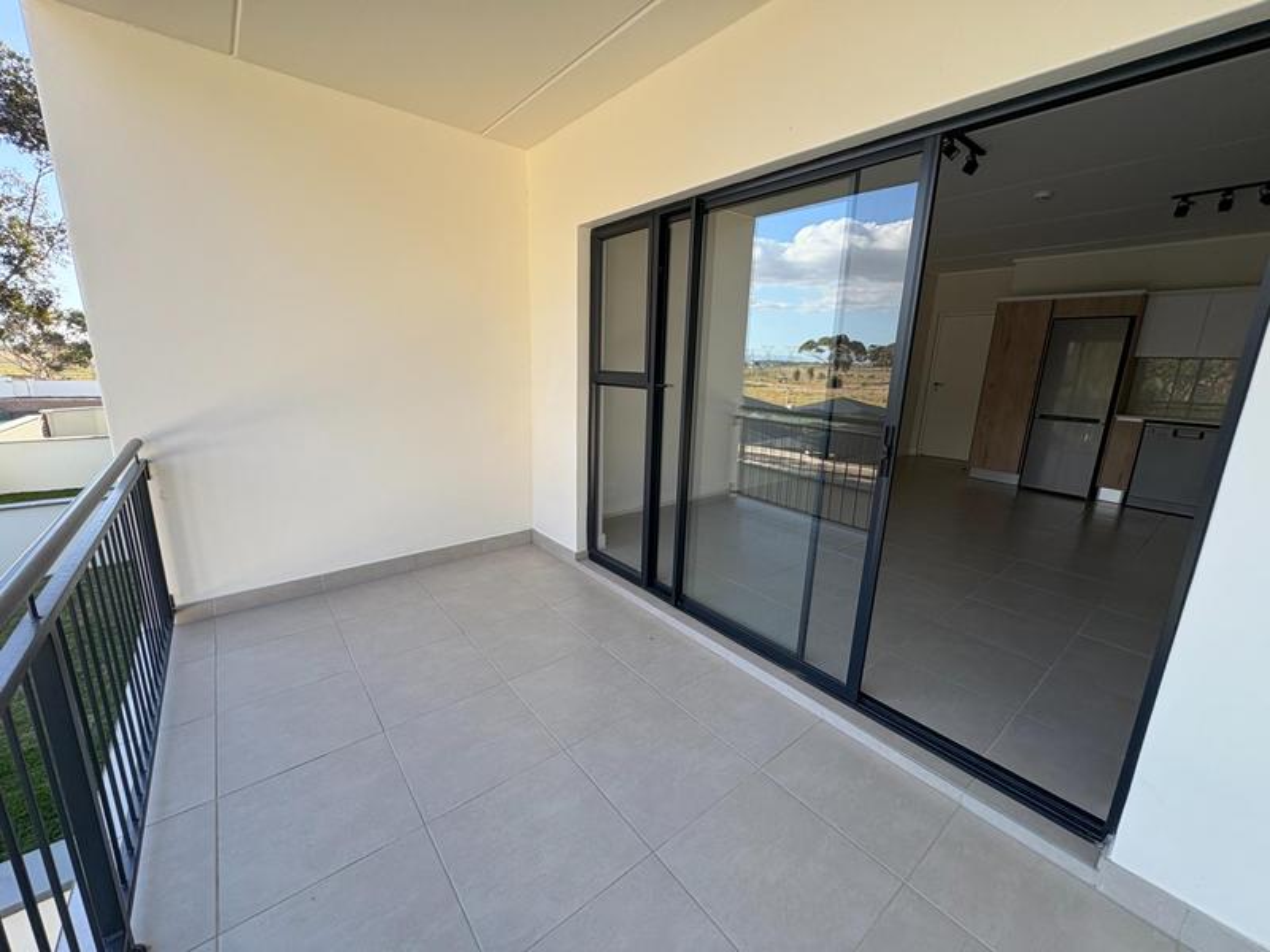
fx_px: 514
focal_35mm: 14
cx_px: 635
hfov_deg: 102.1
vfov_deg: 85.7
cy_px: 476
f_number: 2.2
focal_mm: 2.22
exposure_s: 1/258
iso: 40
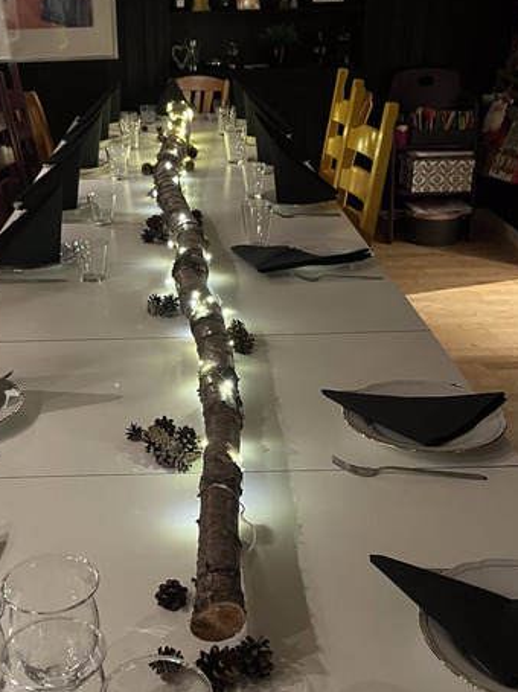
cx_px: 172
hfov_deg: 32.6
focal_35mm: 44
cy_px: 380
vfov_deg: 42.9
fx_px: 879
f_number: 1.6
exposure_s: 1/25
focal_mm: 5.1
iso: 500
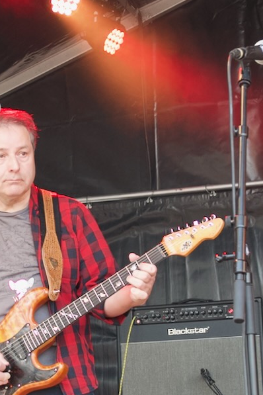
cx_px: 20
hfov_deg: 13.2
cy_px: 241
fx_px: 1129
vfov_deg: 19.8
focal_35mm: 103
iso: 640
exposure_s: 1/250
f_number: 3.2
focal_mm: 17.55
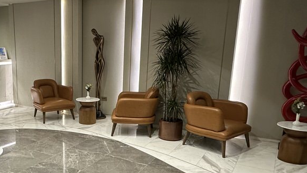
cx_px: 66
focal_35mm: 38
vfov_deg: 30.8
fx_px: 309
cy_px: 121
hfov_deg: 50.0
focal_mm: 2.22
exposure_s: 1/50
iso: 160
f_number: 2.2
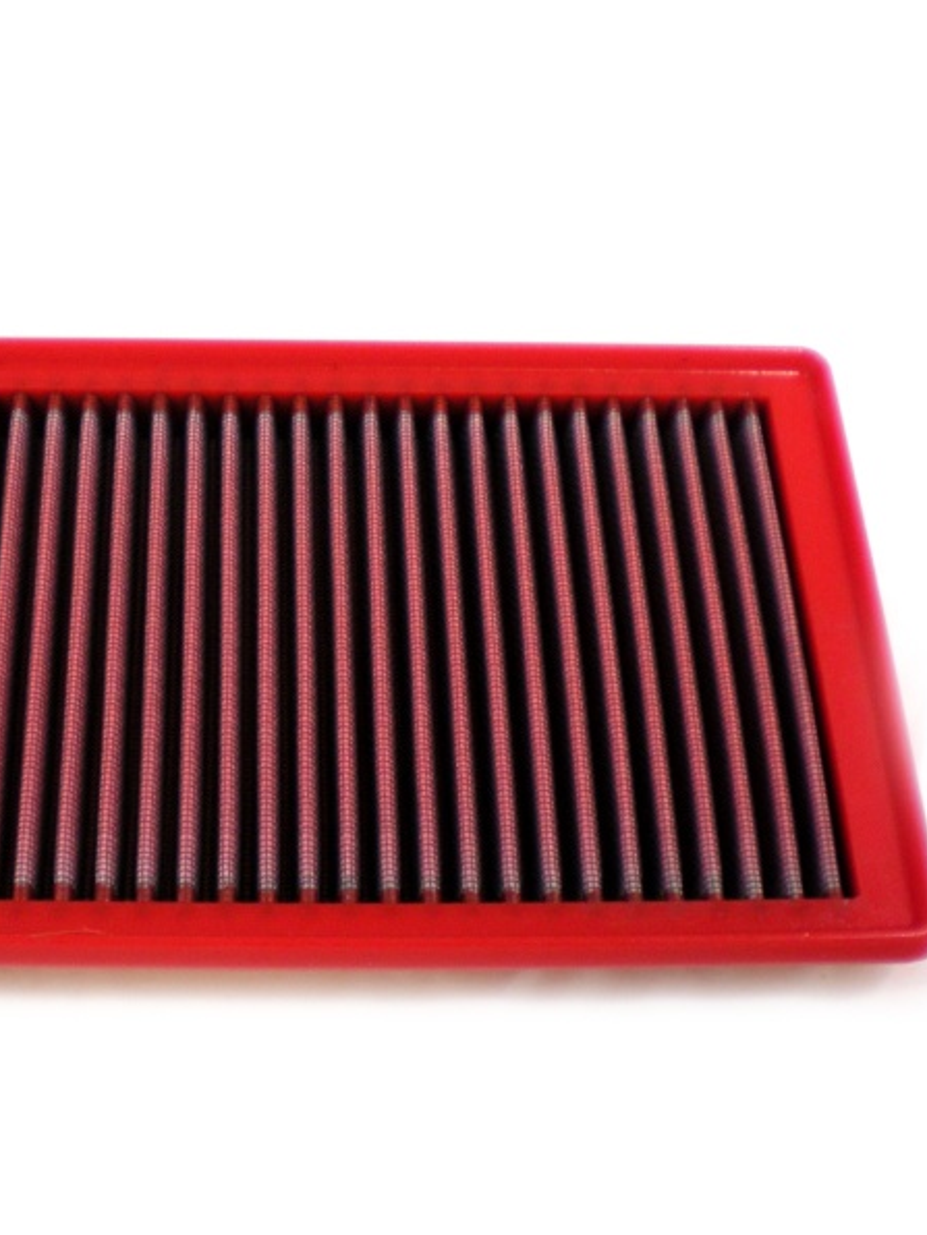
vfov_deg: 37.5
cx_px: 255
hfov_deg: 28.2
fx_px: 1821
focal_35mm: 51
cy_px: 615
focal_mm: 6.3
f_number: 3.1
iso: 118
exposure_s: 1/65.6
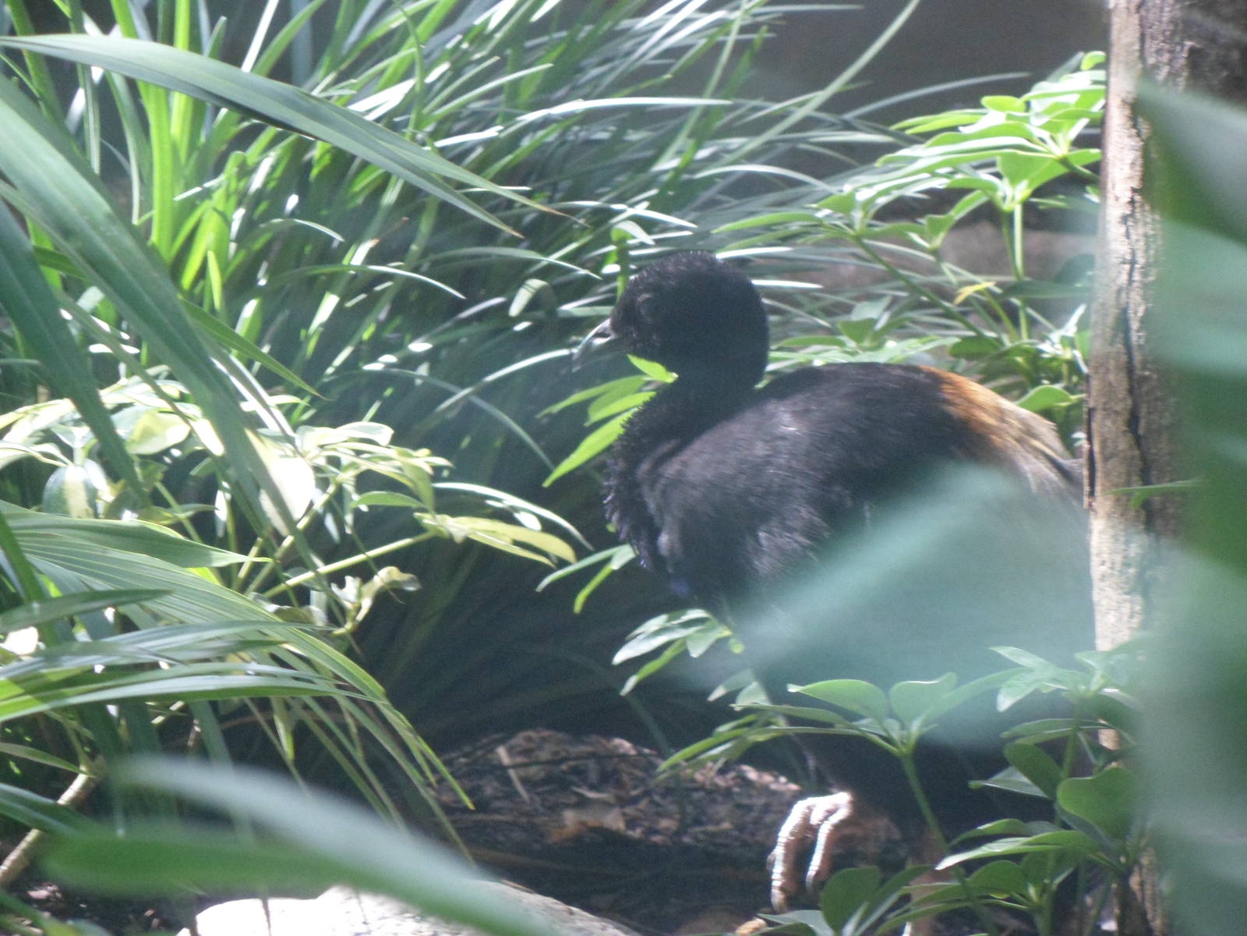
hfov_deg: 7.3
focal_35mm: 270
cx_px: 624
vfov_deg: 5.5
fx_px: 9726
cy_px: 468
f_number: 5.9
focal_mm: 46.8
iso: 400
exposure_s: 1/30
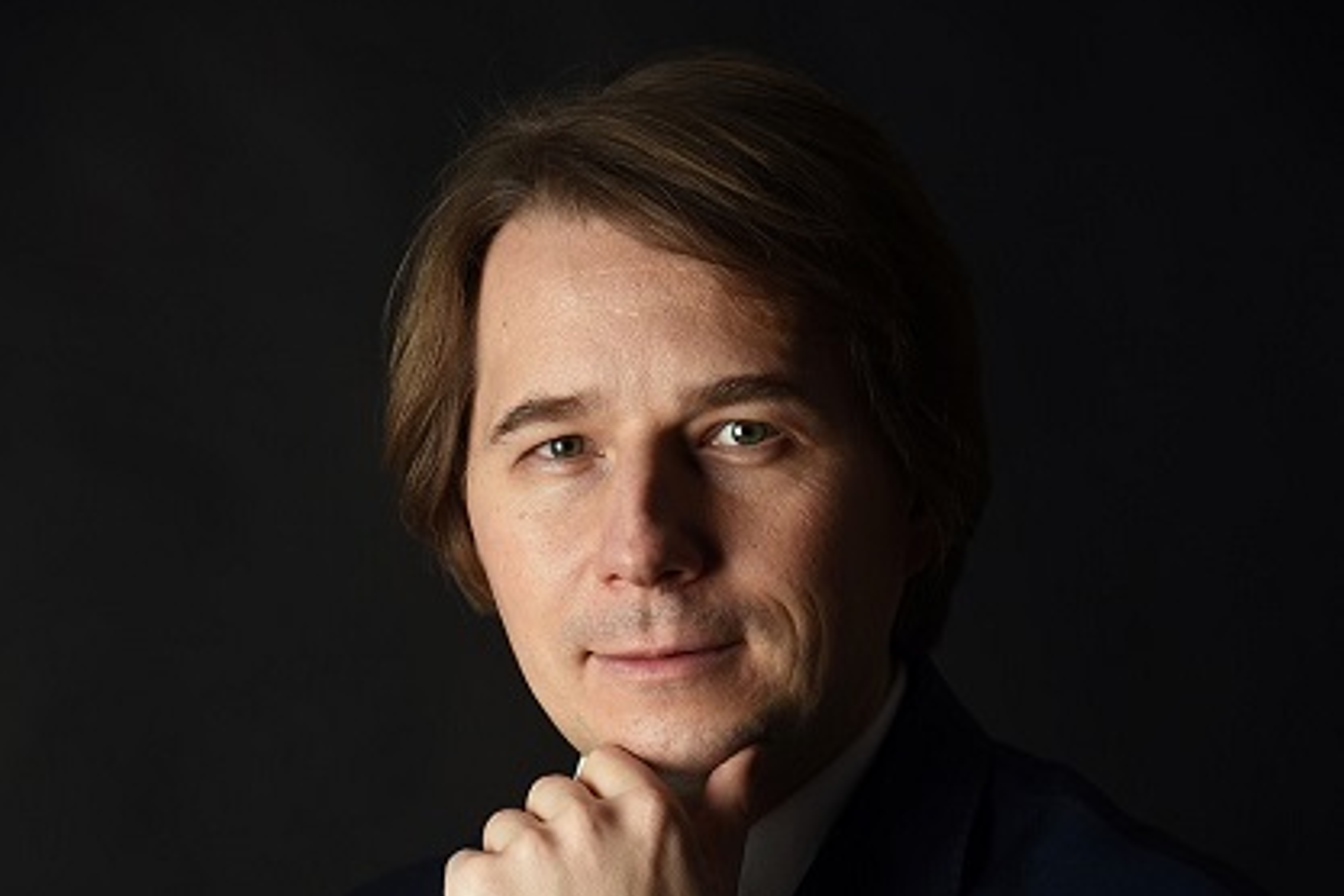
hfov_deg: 16.0
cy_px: 893
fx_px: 4778
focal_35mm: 128
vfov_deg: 10.6
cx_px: 670
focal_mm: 85
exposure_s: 1/125
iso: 160
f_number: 5
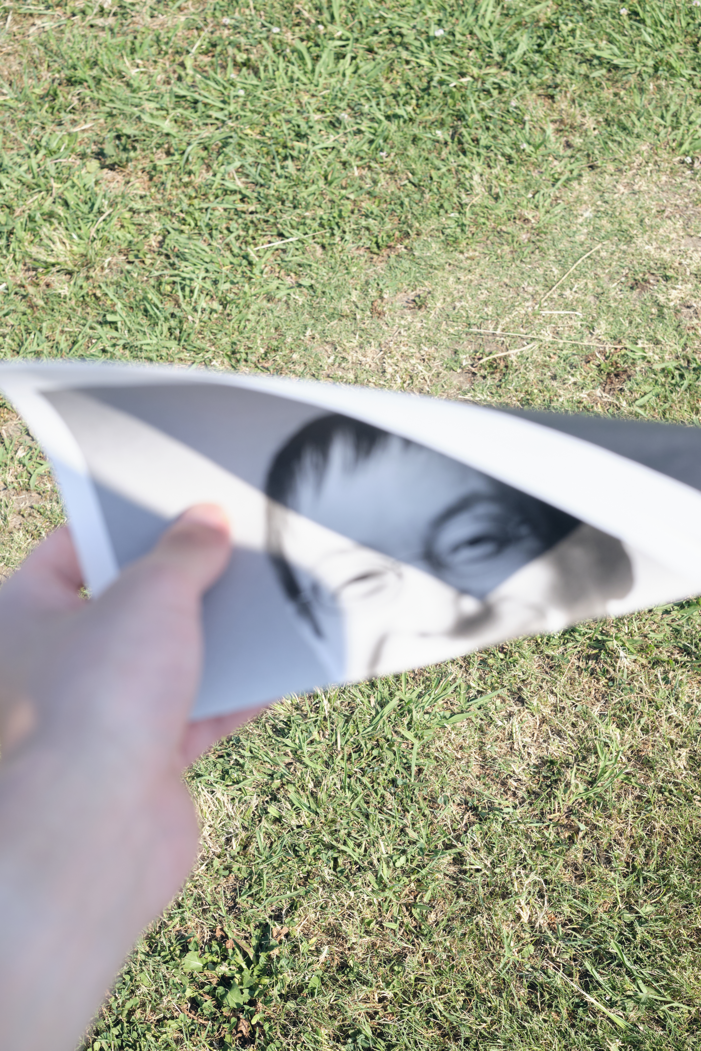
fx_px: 1548
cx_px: 350
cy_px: 526
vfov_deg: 37.5
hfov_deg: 25.5
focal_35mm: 53
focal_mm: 35
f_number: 7.1
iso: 200
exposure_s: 1/420
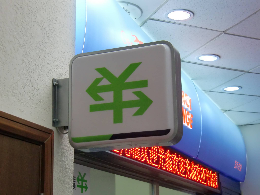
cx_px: 130
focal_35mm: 65
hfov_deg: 29.8
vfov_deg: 22.6
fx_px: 488
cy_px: 98
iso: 400
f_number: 4.4
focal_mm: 11.6
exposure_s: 1/50
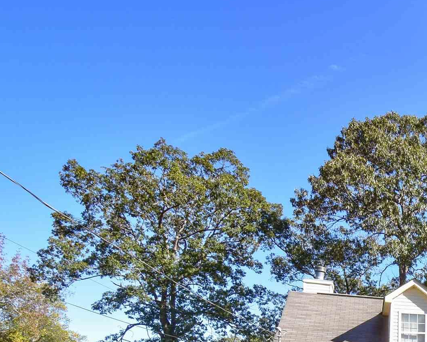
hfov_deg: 33.5
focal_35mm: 41
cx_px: 547
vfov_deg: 31.7
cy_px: 390
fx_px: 518
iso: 400
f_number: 10
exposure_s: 1/250
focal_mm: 10
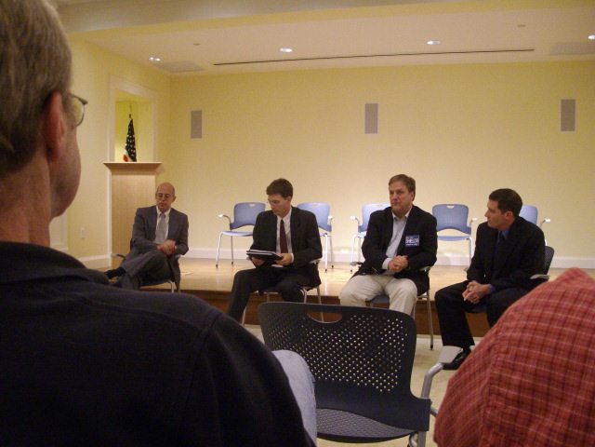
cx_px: 298
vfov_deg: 39.7
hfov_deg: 51.4
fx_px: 619
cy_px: 224
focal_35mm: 36
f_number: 2.7
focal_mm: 6
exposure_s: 1/25
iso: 320
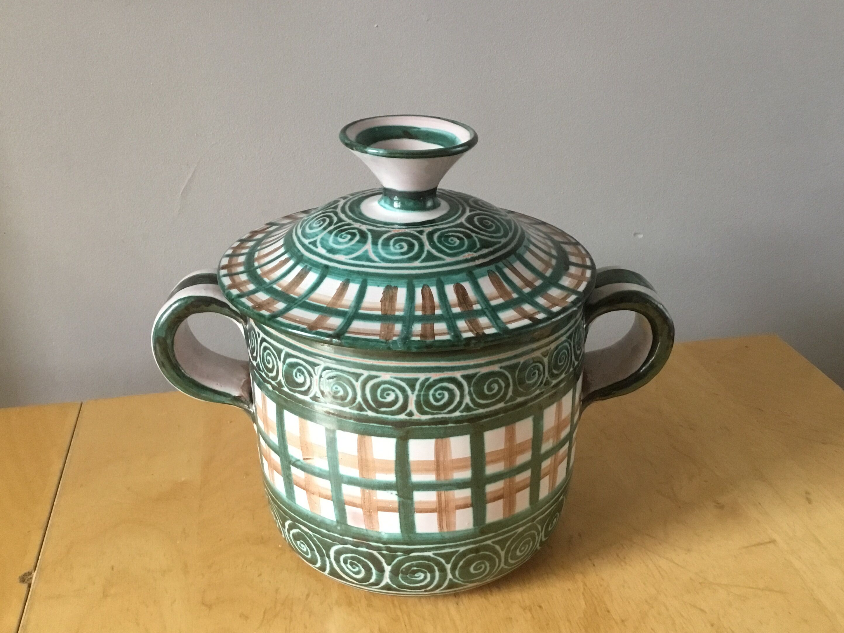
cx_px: 444
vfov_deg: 40.7
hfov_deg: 52.6
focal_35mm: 35
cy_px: 337
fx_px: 853
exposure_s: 1/33
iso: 250
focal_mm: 3.3
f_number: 2.4
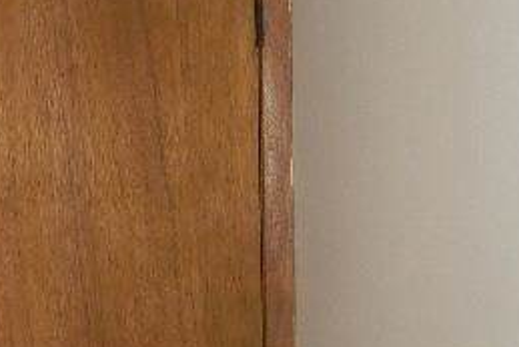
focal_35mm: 115
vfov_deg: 11.6
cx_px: 132
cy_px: 437
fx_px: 1659
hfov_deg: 17.7
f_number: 3.5
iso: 200
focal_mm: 5
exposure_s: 1/26
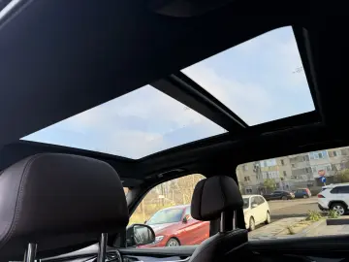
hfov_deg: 71.6
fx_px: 242
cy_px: 131
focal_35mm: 24
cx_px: 174
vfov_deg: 56.8
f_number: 1.78
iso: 64
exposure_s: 1/192
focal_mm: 6.76
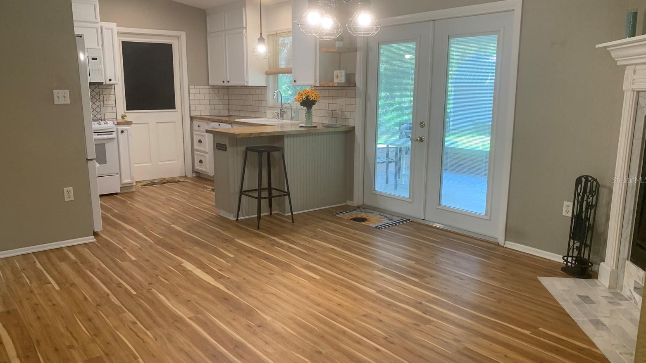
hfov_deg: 66.1
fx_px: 497
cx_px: 320
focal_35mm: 29
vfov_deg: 40.2
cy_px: 180
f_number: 1.8
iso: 100
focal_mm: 4.25
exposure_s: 1/60
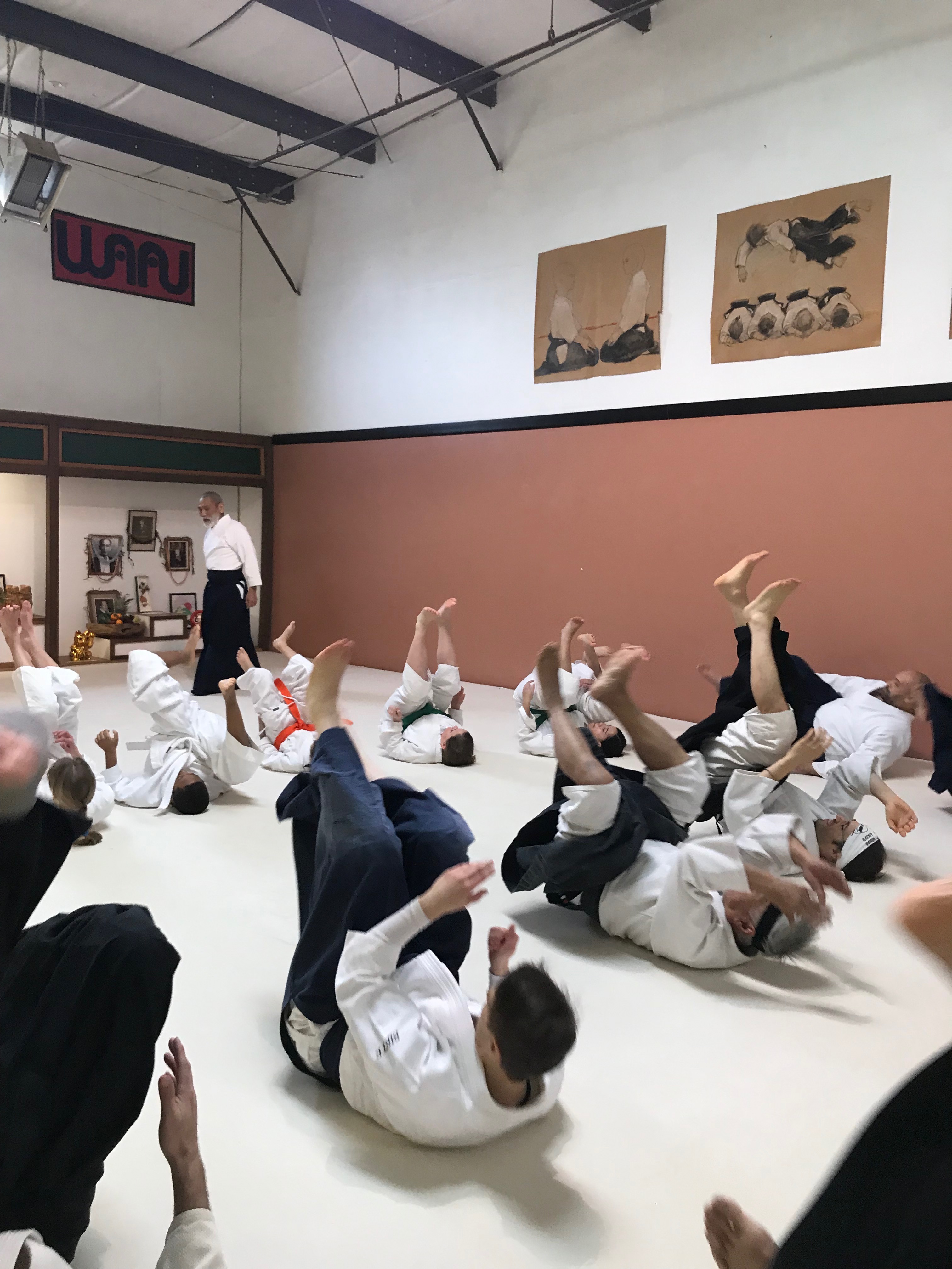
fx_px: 1027
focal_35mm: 28
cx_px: 476
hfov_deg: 49.7
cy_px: 634
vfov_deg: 63.4
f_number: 1.8
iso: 40
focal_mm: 3.99
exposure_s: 1/30
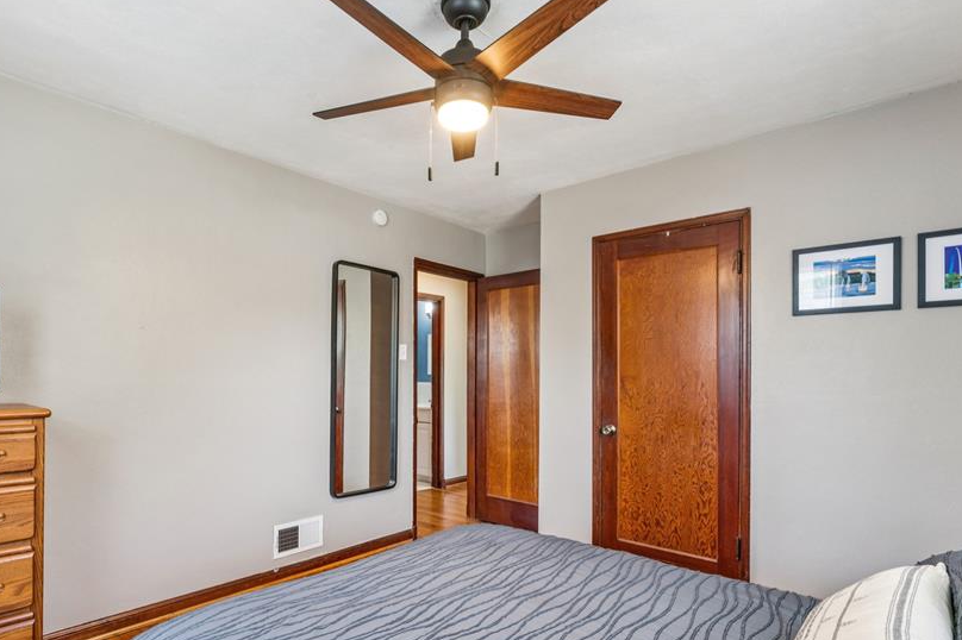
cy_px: 375
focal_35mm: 20
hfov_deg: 83.6
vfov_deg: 61.5
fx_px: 535
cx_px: 424
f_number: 13
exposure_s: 1/2.5
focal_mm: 15.8
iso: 320
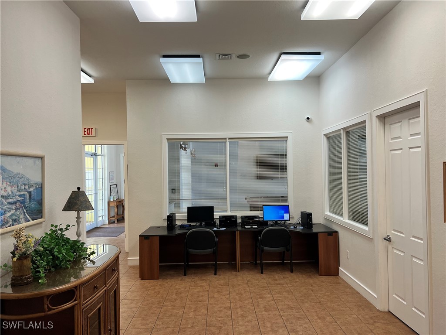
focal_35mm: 26
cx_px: 223
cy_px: 168
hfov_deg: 67.3
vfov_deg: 53.1
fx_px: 335
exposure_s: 1/120
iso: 100
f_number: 1.5
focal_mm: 5.7
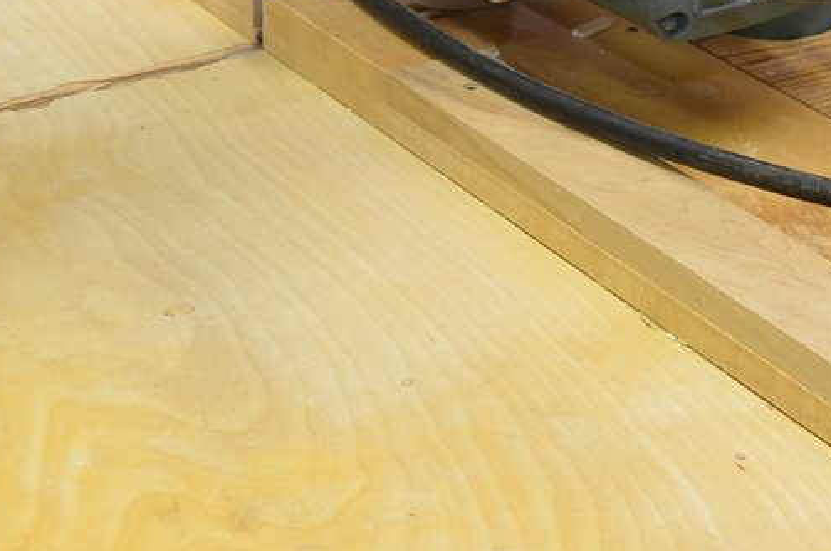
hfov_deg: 20.7
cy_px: 179
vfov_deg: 13.8
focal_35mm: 99
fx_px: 2275
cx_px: 452
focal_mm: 19
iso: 500
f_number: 4
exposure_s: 1/60
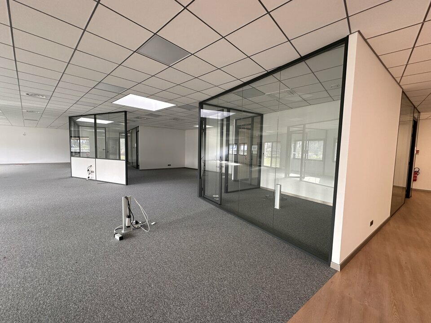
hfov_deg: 102.1
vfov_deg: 85.7
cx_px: 216
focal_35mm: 14
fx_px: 174
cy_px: 162
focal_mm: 2.22
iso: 100
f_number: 2.2
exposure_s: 1/99
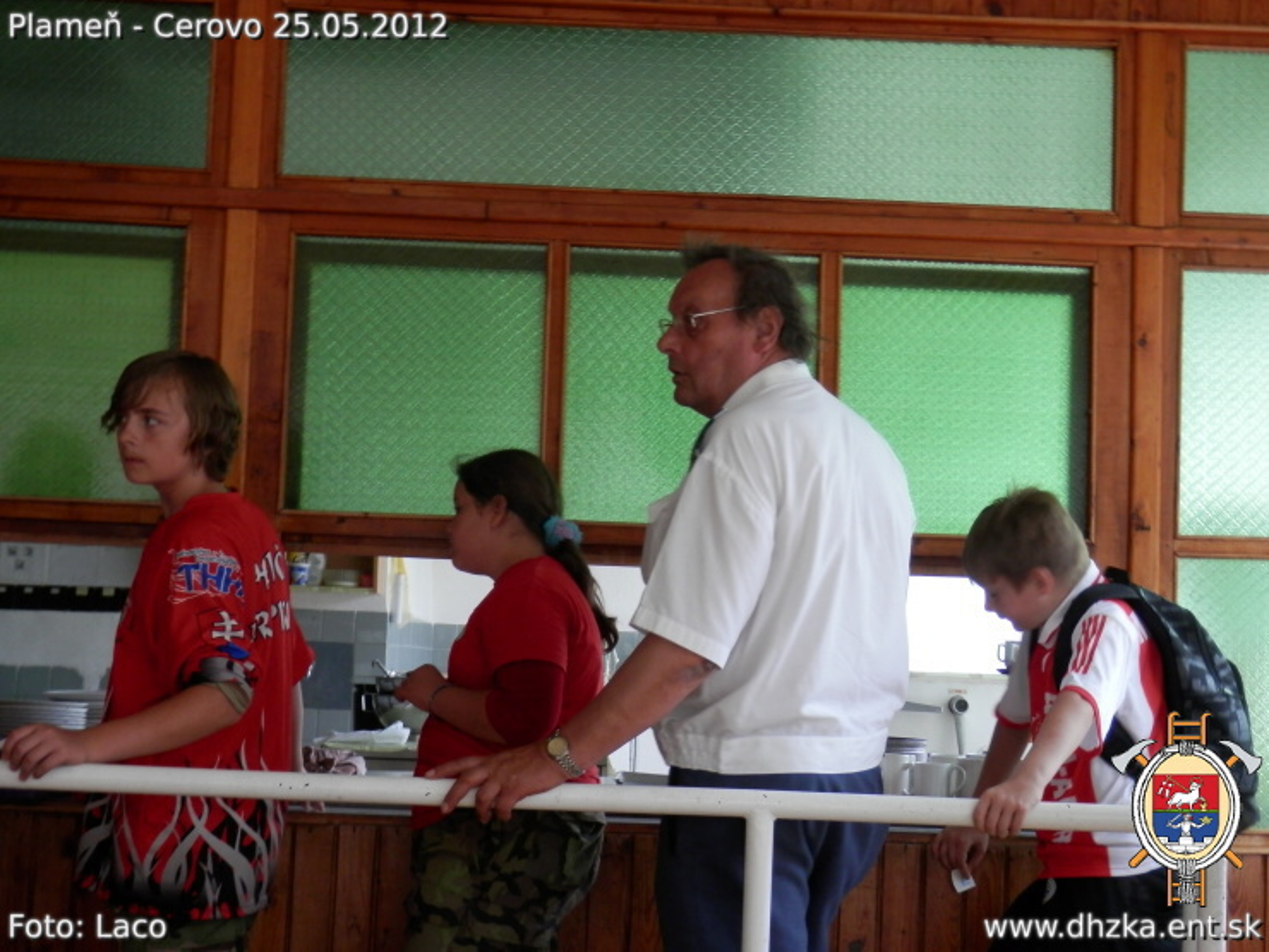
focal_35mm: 60
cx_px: 634
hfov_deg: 32.2
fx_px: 2200
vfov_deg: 24.4
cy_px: 476
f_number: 4.2
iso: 200
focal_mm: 10.8
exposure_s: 1/30
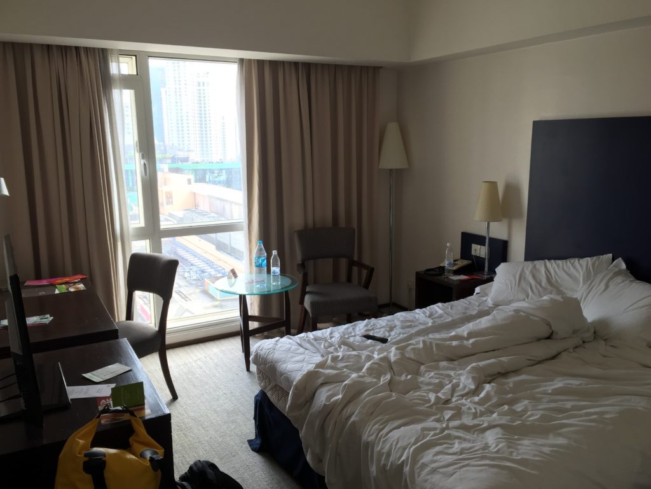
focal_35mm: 29
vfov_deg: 48.2
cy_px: 244
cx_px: 326
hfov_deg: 61.7
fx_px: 545
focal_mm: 4.15
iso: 32
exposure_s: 1/50
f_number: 2.2
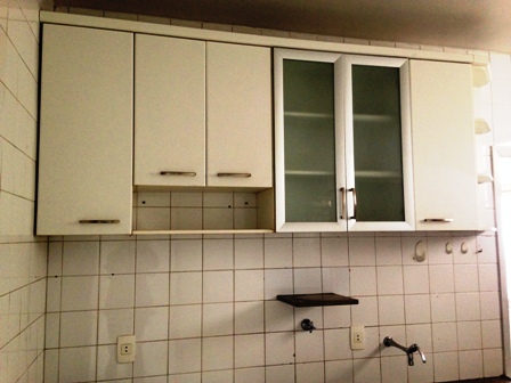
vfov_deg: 42.9
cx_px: 256
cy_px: 192
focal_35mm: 33
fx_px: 487
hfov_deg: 55.4
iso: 160
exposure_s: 1/20
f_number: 2.4
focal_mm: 4.12
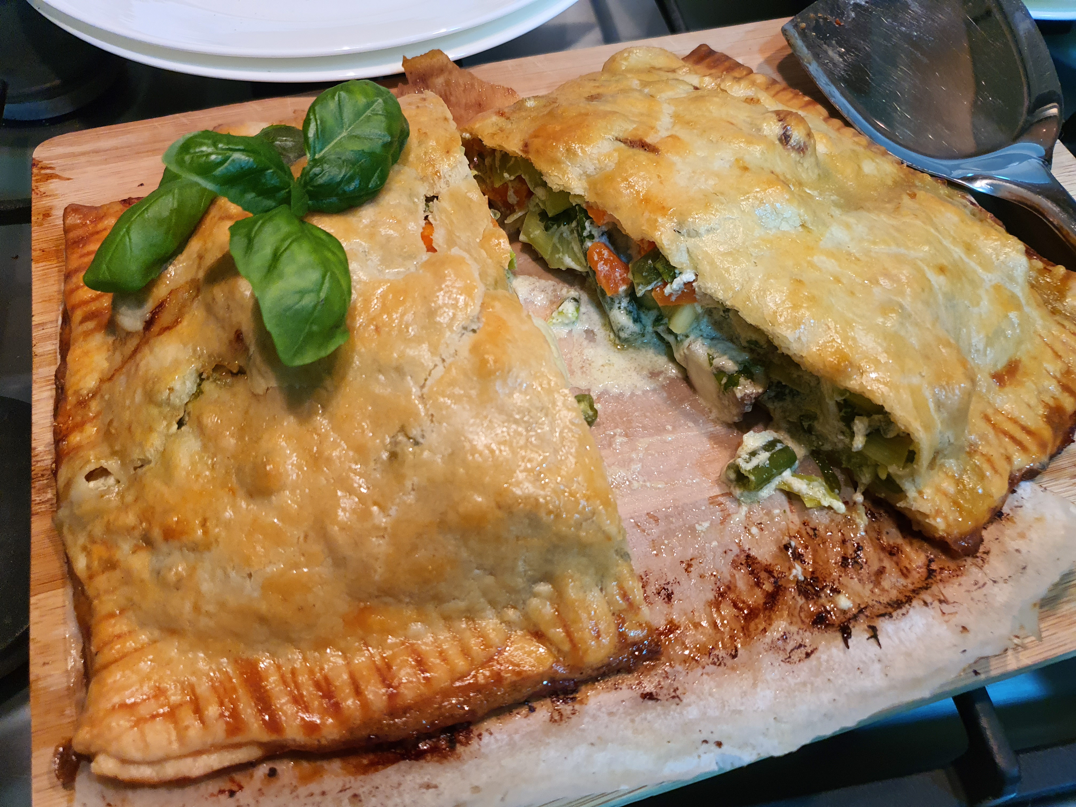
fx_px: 808
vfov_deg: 53.1
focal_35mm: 26
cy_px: 404
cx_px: 538
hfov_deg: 67.3
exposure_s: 1/50
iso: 200
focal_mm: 4.3
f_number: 1.5
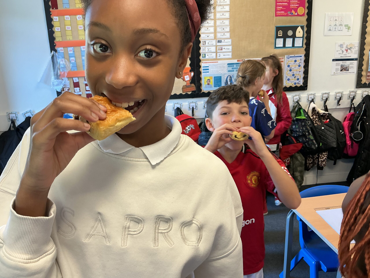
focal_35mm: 29
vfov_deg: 48.2
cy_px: 139
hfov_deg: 61.7
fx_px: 310
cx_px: 185
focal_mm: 3
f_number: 1.8
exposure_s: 1/60
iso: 100
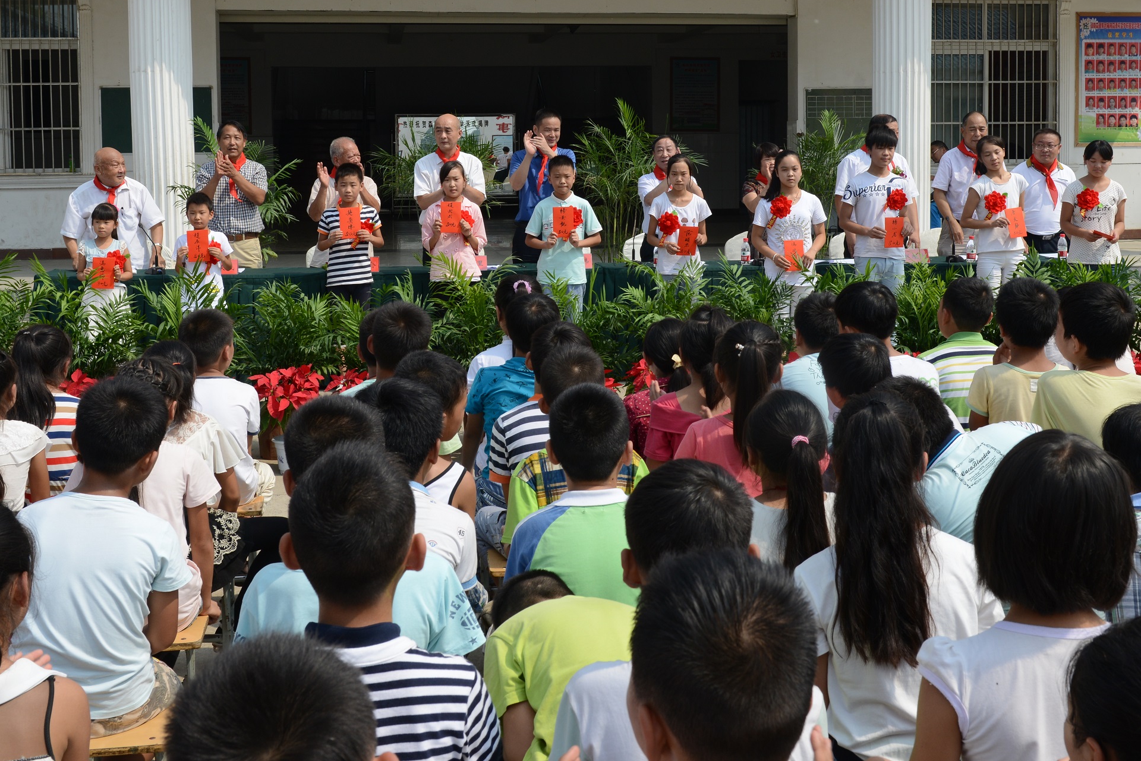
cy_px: 234
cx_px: 596
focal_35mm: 50
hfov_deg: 39.6
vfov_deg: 26.8
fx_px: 1585
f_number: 10
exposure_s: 1/400
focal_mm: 32
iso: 250
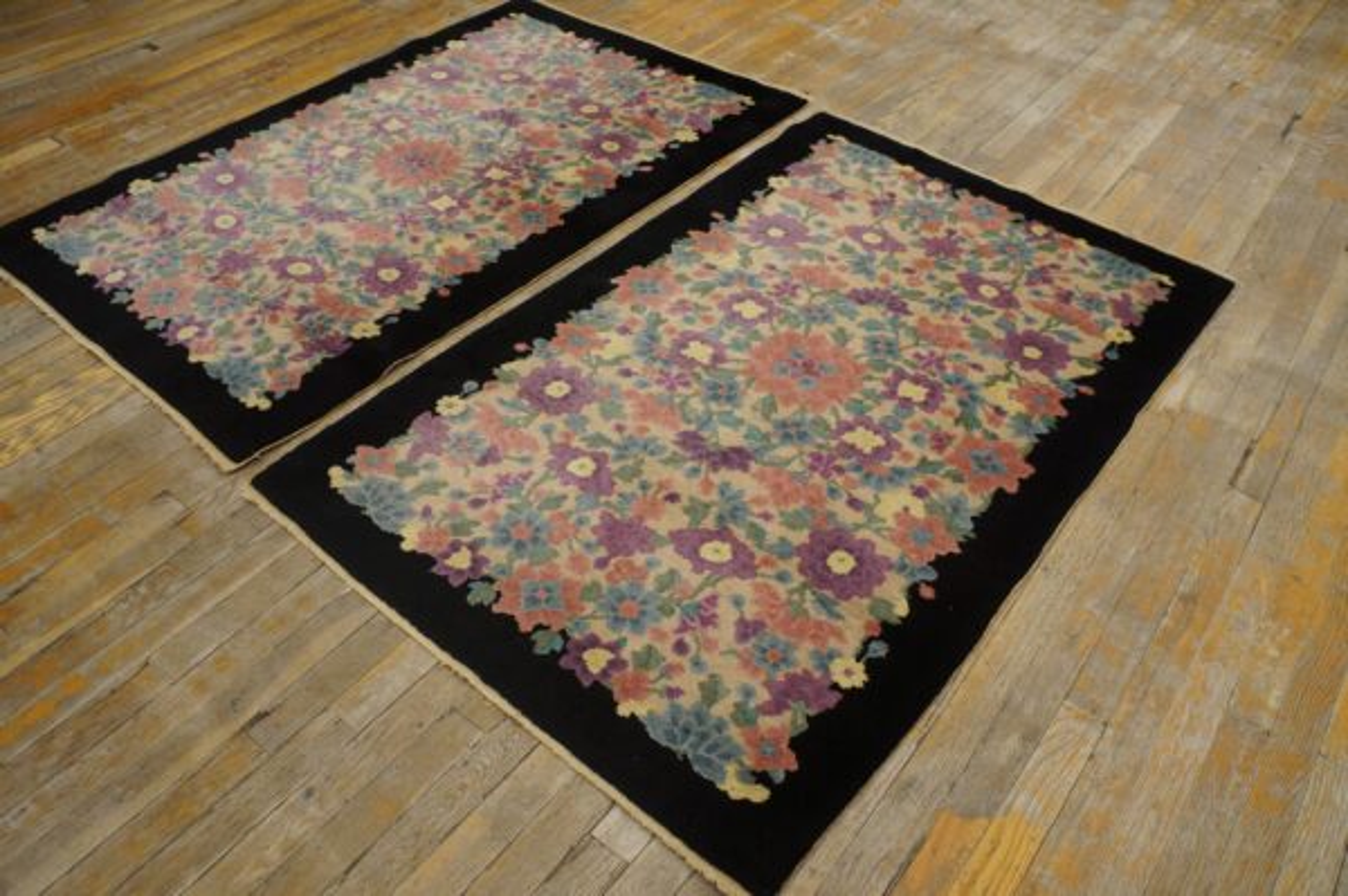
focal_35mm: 27
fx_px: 1010
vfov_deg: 47.9
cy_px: 448
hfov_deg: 67.4
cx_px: 674
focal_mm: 18
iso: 640
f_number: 4
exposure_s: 1/60
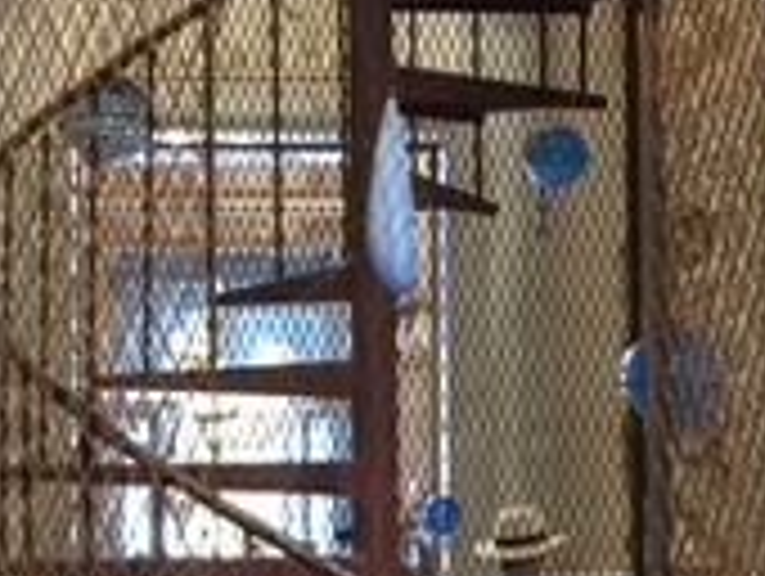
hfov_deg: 18.0
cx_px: 387
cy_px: 428
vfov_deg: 13.6
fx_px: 2412
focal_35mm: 109
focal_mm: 4.15
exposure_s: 1/17
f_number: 2.2
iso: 200
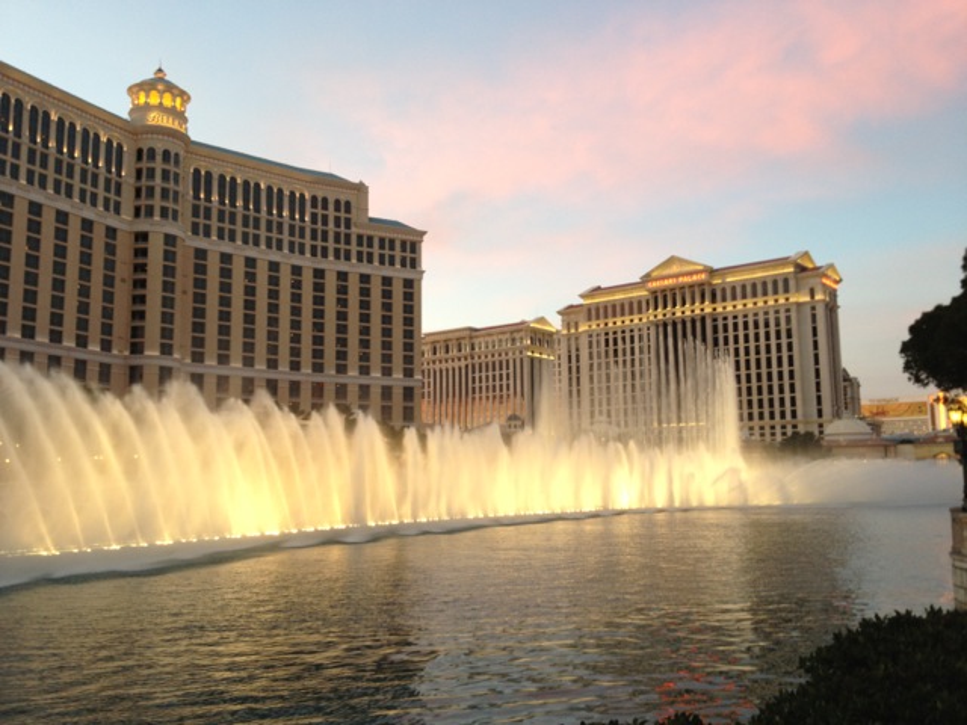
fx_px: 978
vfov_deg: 40.7
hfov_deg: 52.6
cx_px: 484
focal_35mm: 35
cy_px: 362
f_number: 2.4
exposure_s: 1/24
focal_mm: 4.28
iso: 64
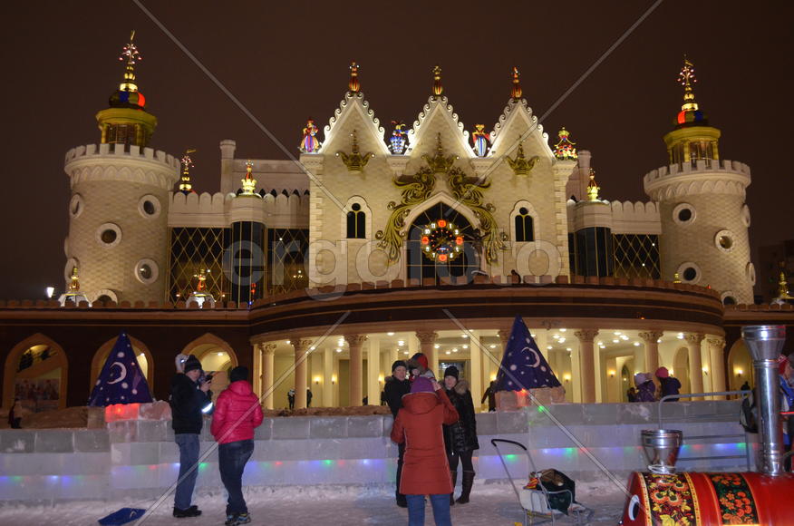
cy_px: 263
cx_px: 397
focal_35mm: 36
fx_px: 792
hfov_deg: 53.2
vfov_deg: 36.7
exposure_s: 1/60
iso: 1400
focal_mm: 24
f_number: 4
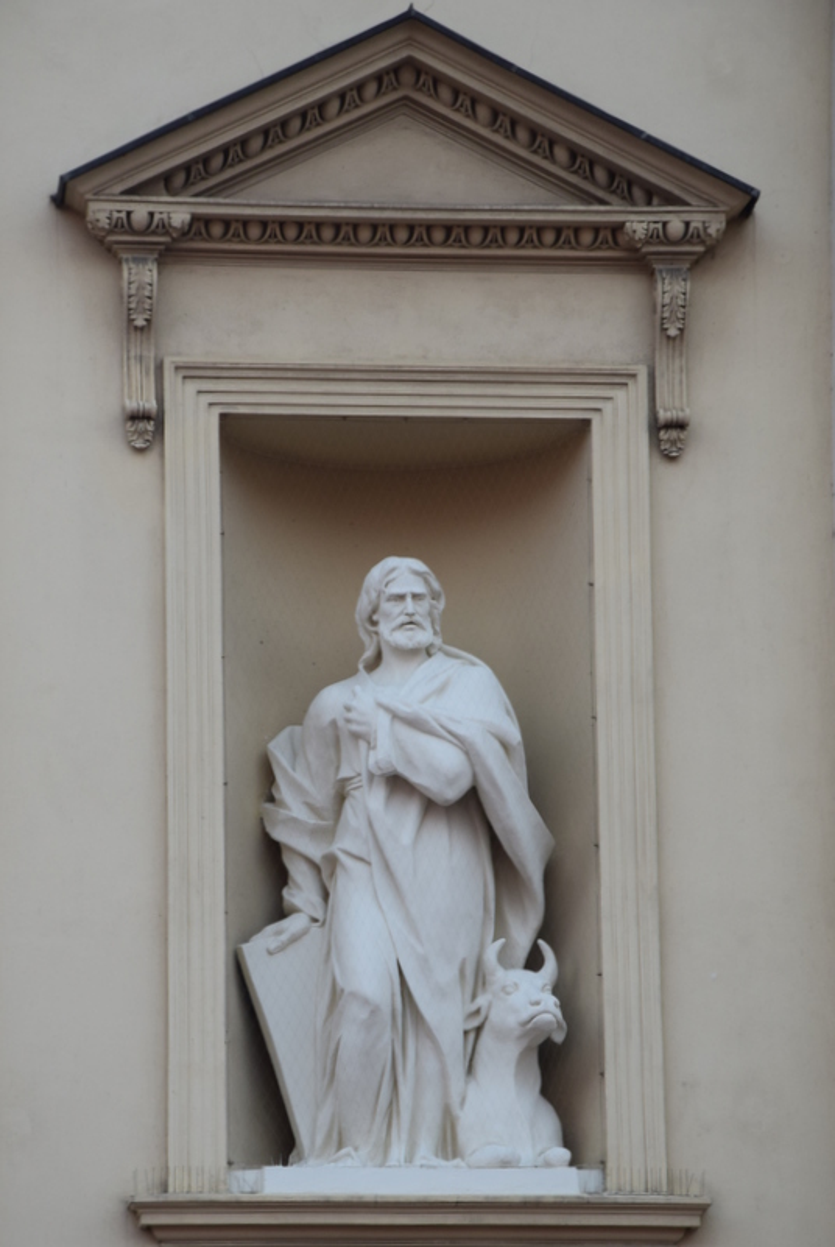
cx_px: 418
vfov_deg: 13.9
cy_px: 624
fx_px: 5096
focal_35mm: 147
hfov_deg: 9.4
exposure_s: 1/60
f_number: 8
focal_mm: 98
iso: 400
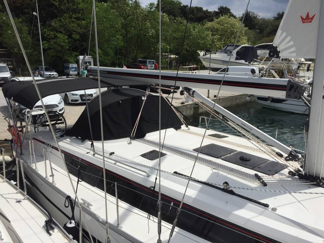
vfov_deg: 48.2
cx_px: 162
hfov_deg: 61.7
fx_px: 271
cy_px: 122
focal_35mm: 29
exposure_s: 1/7937
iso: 32
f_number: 2.2
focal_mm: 4.15
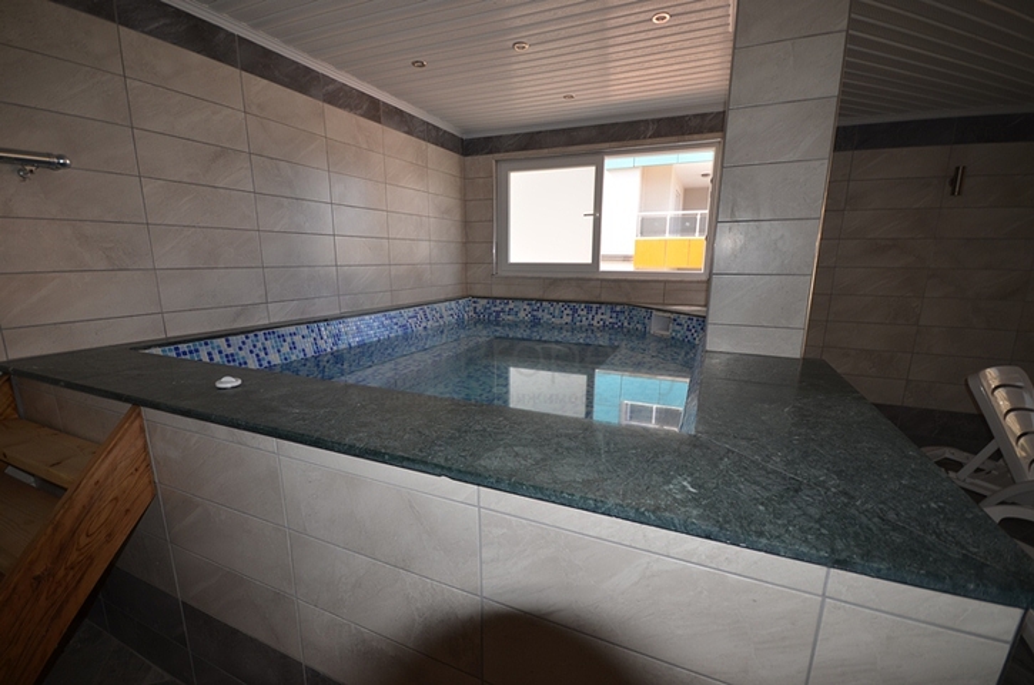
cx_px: 517
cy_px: 342
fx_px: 430
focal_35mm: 15
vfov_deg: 77.1
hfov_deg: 100.5
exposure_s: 1/60
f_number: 4
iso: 100
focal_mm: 10
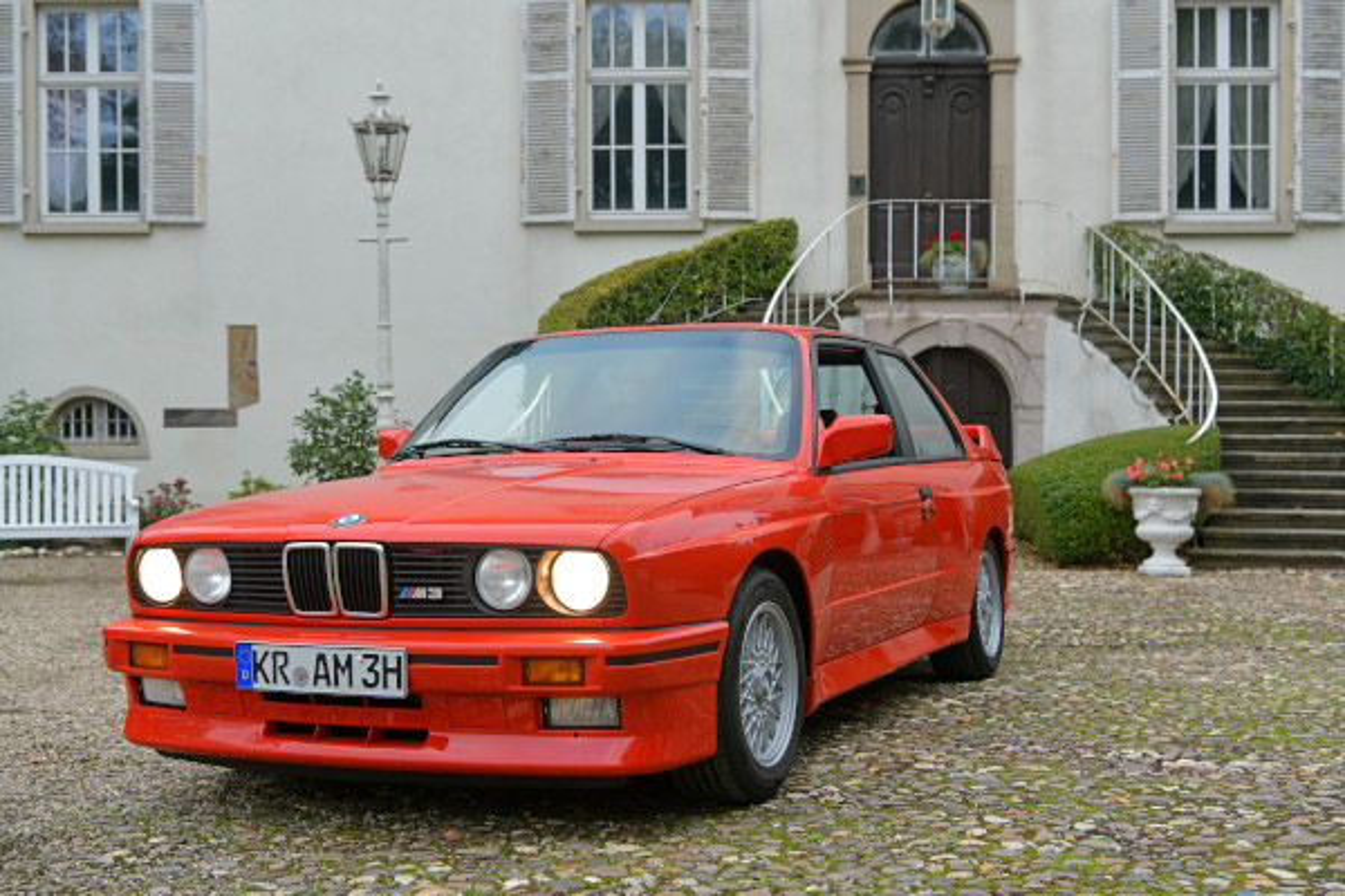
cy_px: 448
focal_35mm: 45
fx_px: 1681
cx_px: 672
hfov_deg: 43.6
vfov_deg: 29.9
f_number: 5.6
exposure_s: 1/45
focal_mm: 45
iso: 200
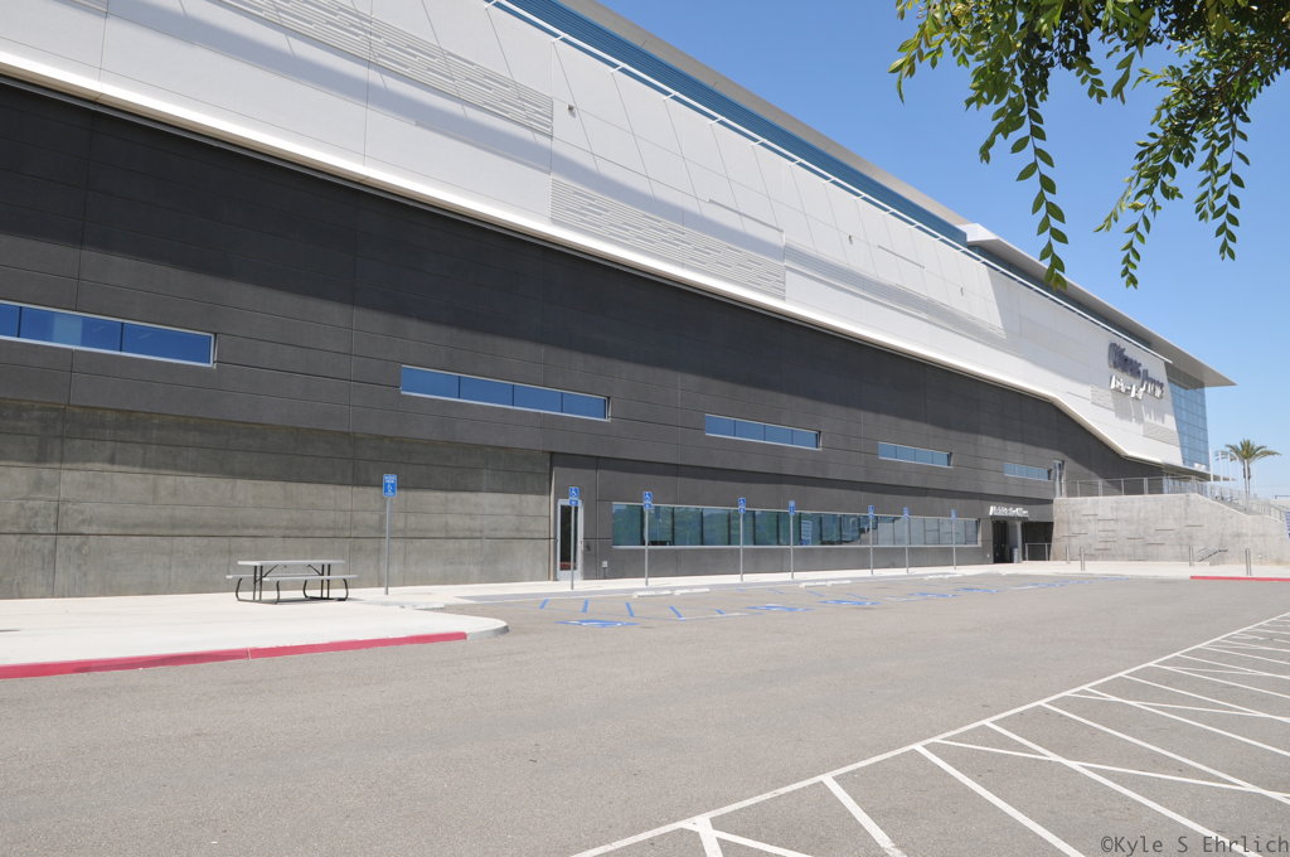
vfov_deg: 50.3
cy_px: 428
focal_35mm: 26
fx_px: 913
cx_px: 645
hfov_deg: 70.5
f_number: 9
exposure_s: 1/320
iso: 200
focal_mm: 17
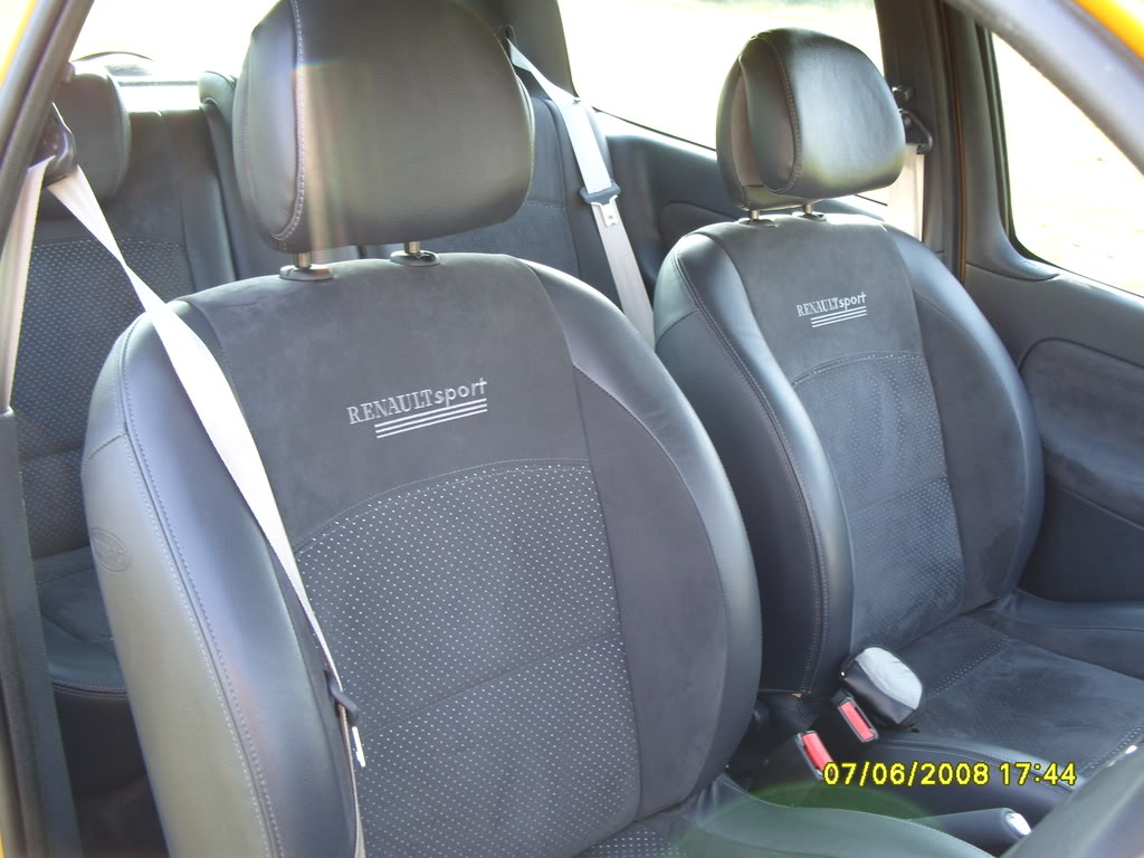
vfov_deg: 40.7
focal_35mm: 35
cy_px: 429
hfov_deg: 52.6
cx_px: 572
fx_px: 1157
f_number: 2.8
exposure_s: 1/45
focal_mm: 7.8
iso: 80
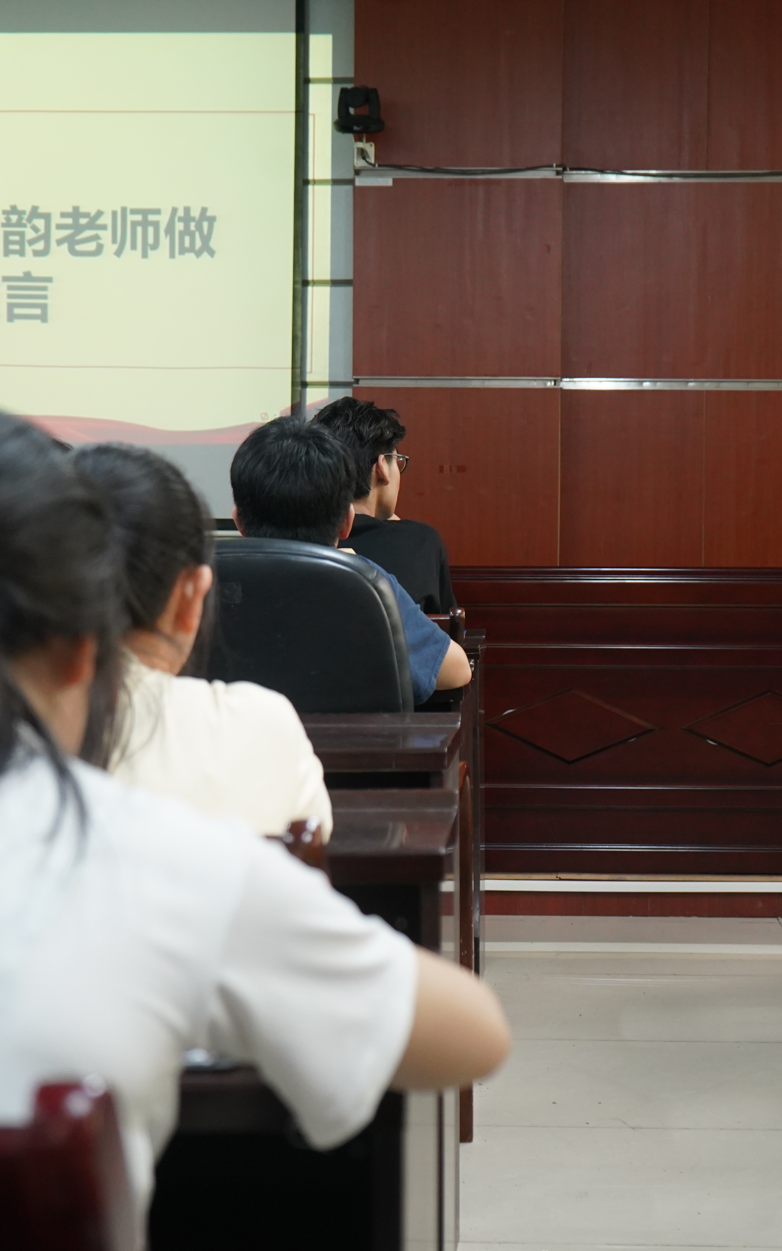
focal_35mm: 82
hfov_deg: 15.9
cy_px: 620
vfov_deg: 25.2
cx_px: 412
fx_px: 2796
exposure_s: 1/60
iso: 2500
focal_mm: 53
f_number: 5
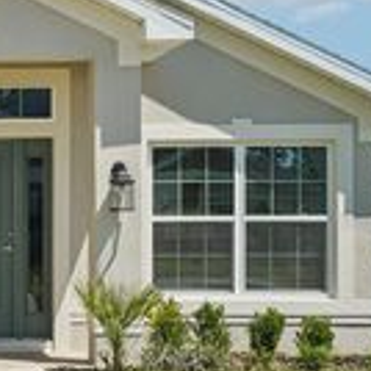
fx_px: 1188
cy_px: 223
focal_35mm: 98
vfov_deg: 17.7
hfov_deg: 15.5
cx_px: -274
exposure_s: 1/250
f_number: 8
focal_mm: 31
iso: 50
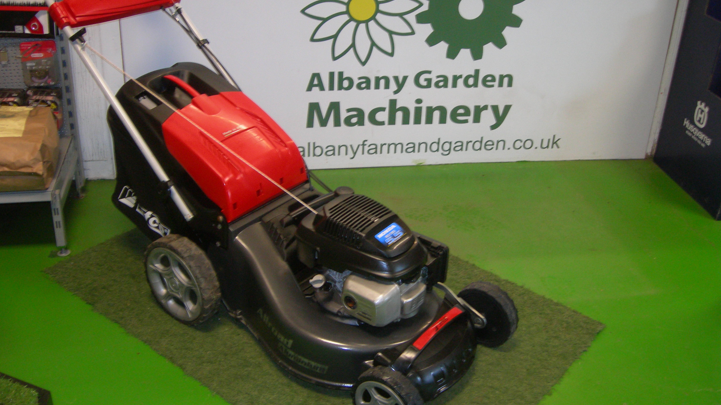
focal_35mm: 42
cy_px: 188
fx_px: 803
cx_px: 357
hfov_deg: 48.4
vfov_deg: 28.3
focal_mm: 7.8
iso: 200
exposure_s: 1/17
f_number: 2.8
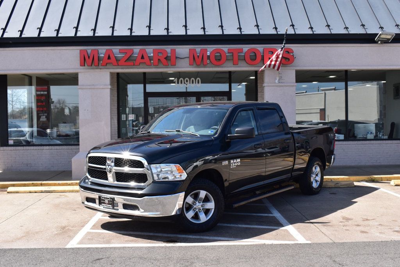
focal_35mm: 44
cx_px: 200
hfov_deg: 45.0
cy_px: 134
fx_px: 483
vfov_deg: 30.8
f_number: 11
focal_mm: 29
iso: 400
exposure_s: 1/400
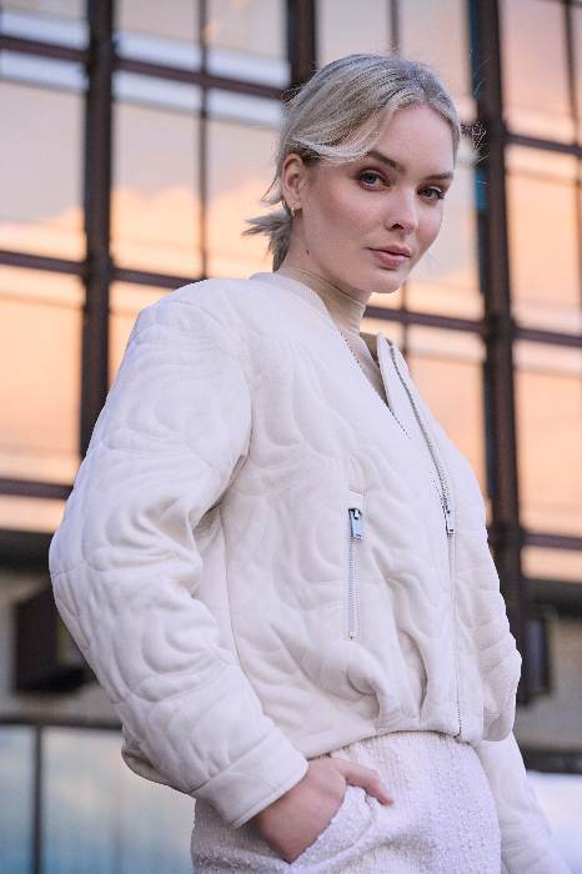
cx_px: 291
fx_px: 1942
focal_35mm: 80
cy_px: 437
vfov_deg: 25.4
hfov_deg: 17.0
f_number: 5
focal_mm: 80
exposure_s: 1/400
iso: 500
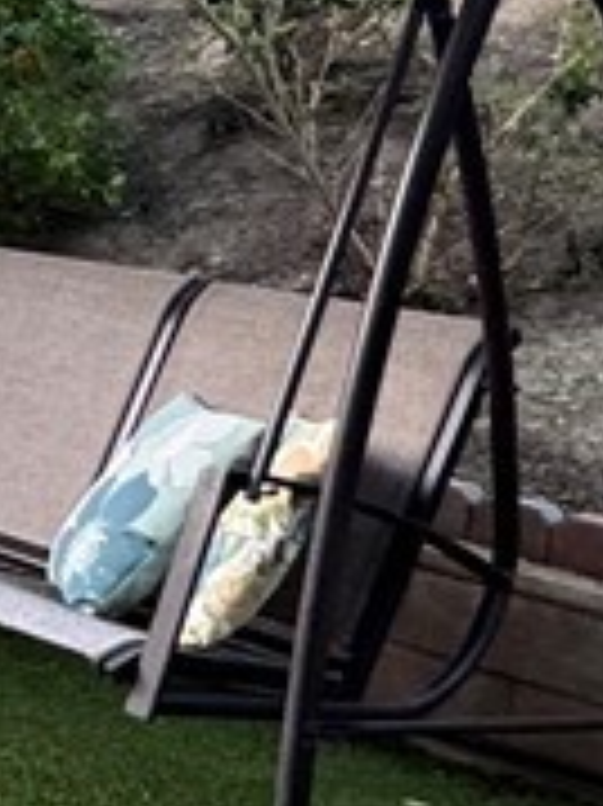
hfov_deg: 13.6
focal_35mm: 80
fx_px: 1860
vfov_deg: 24.3
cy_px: 275
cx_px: -828
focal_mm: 2.22
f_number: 2.2
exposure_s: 1/60
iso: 250
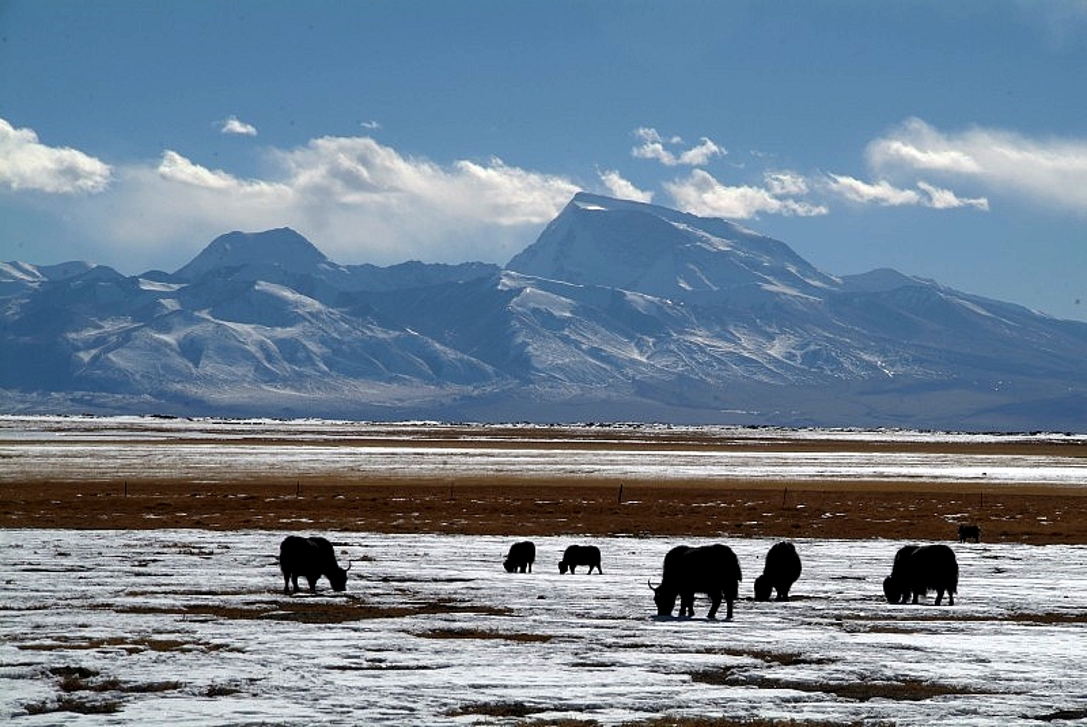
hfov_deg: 17.5
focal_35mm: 117
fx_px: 3536
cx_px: 544
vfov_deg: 11.7
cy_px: 364
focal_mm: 78
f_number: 11
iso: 100
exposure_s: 1/500
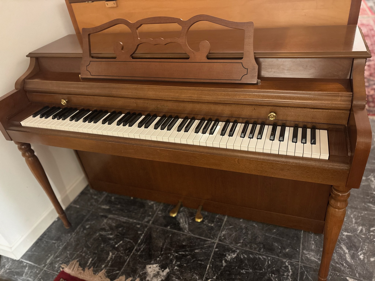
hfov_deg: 67.3
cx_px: 188
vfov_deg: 53.1
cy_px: 140
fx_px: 282
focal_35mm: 26
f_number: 1.6
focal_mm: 5.96
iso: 800
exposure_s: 1/25
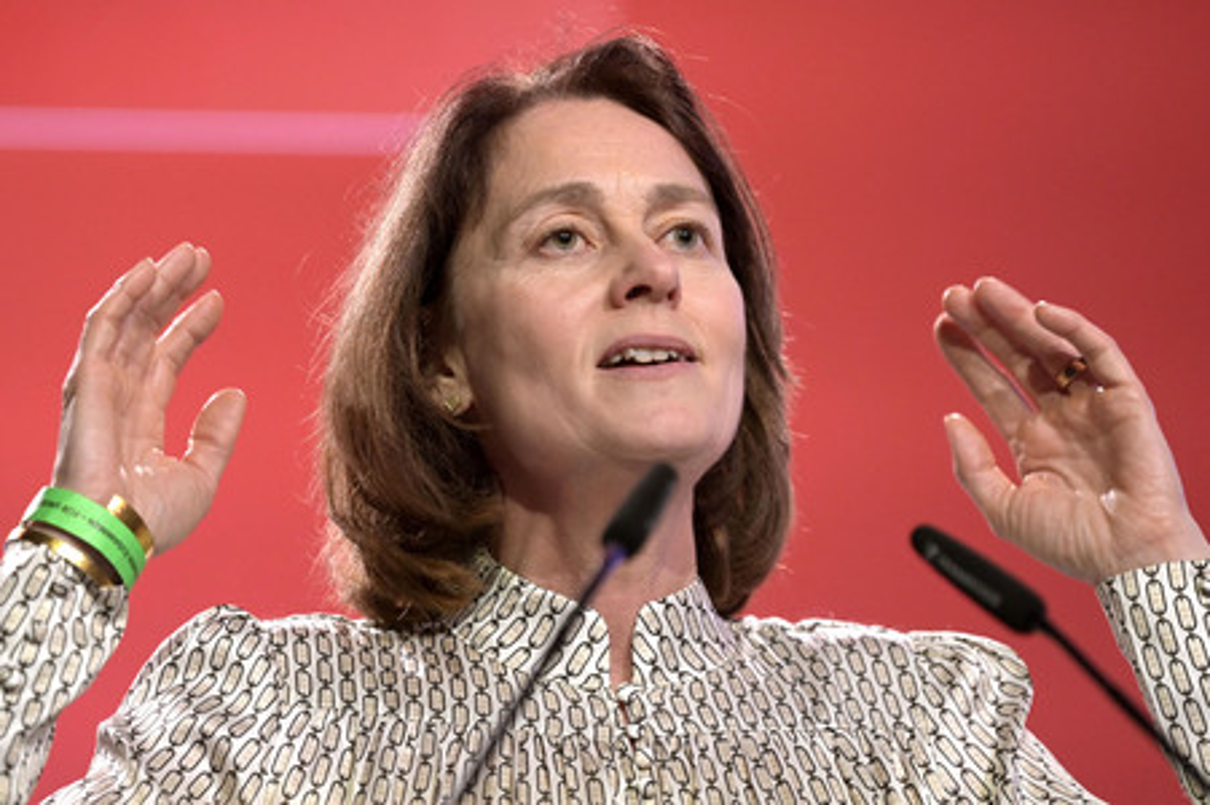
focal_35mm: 200
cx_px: 605
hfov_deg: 10.3
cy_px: 402
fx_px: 6717
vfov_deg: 6.9
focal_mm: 200
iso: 3200
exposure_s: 1/320
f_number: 3.5
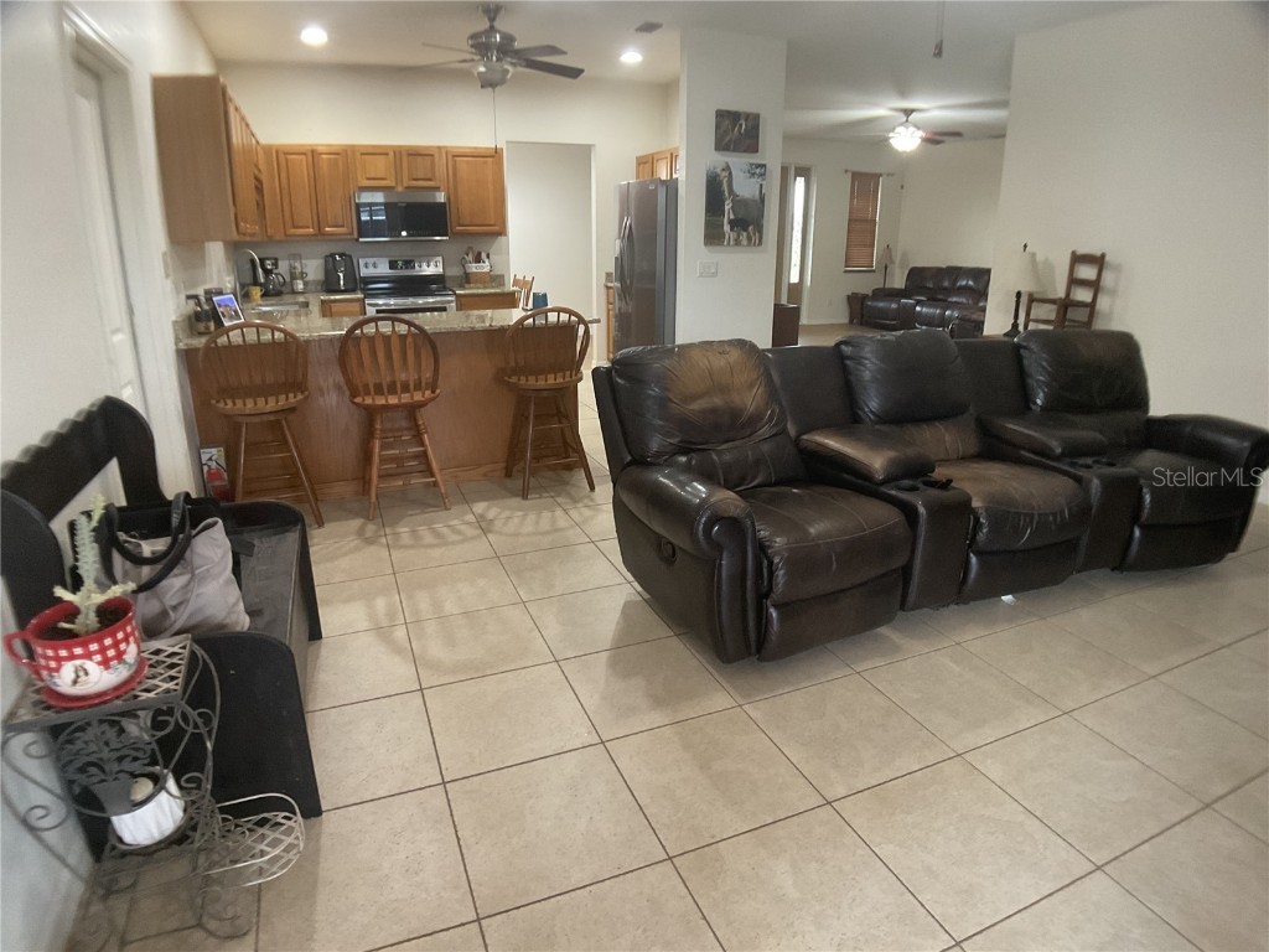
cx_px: 634
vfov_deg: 48.2
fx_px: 1063
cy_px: 476
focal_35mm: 29
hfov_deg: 61.7
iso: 200
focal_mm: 3
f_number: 1.8
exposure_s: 1/40
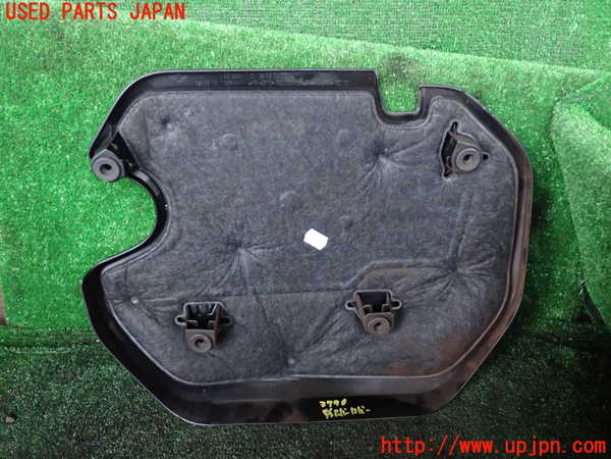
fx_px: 530
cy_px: 230
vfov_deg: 46.8
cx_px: 306
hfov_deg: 60.0
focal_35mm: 30
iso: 800
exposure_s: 1/15
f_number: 2.3
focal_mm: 5.4
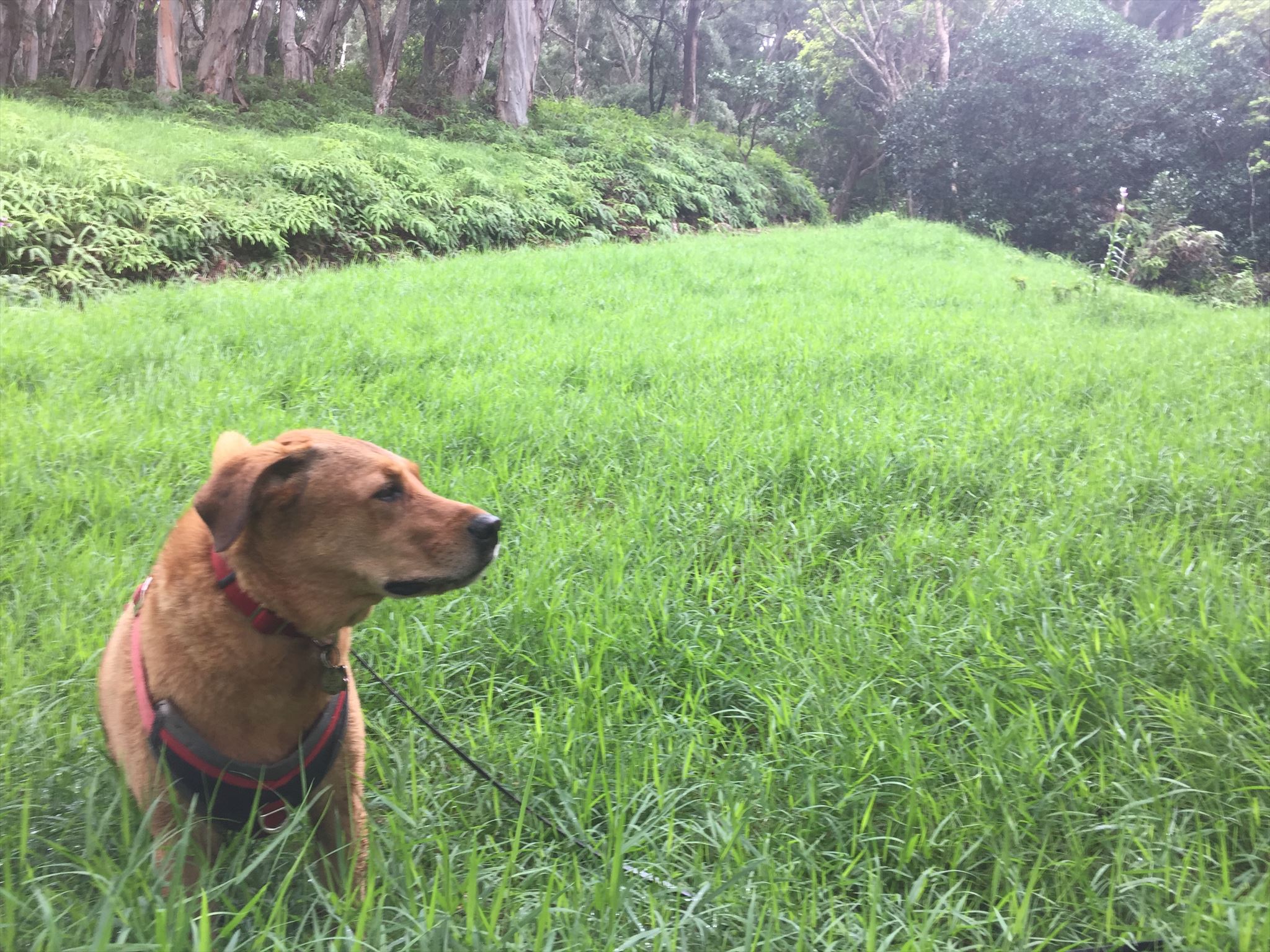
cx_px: 635
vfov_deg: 48.2
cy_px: 476
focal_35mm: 29
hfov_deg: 61.7
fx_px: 1064
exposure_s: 1/60
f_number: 2.2
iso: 32
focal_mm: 4.15
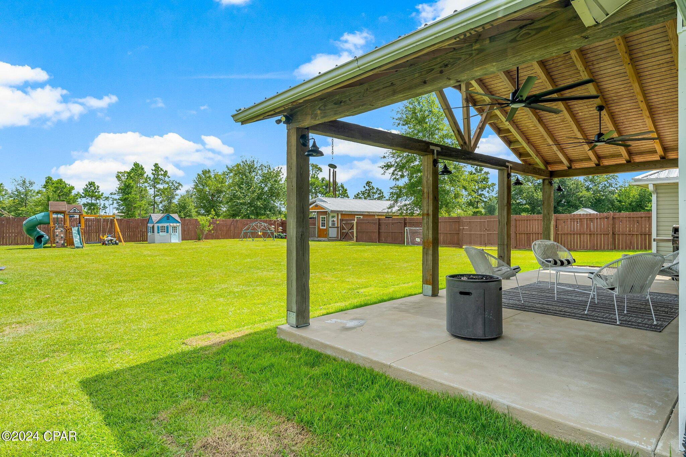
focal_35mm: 19
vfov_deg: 64.5
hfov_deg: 86.9
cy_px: 228
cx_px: 343
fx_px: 362
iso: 400
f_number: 8
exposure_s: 1/400
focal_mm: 19.8
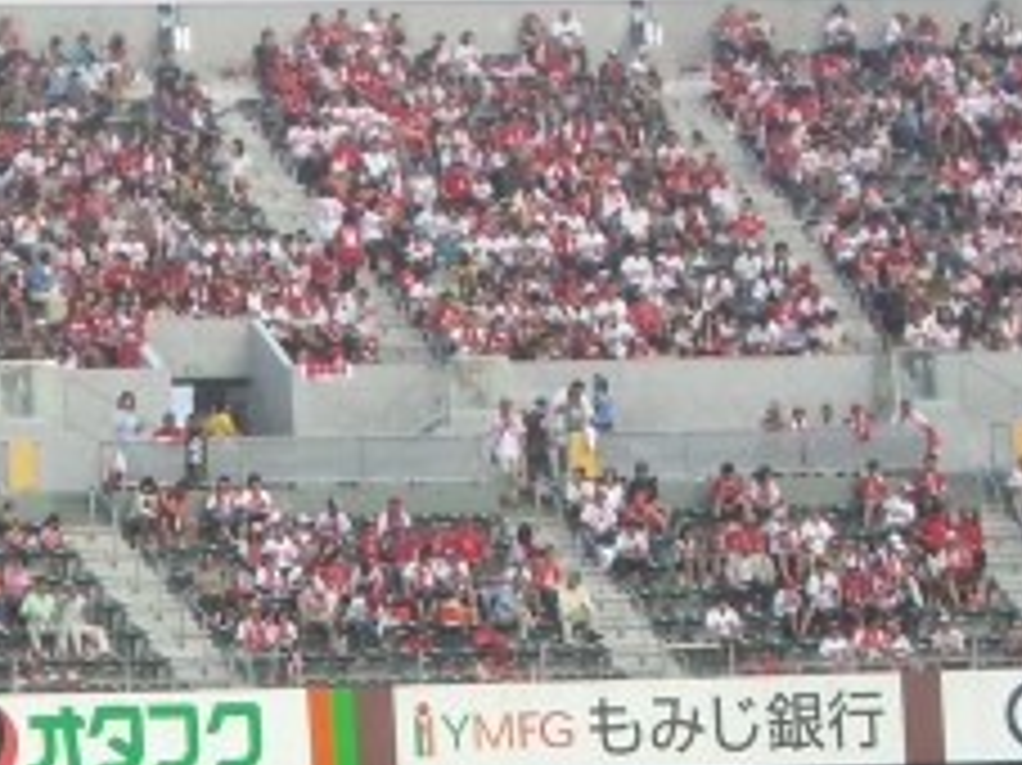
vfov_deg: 4.6
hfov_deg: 6.1
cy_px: 837
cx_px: 189
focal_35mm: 322
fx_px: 9502
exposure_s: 1/160
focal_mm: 18.6
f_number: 5.2
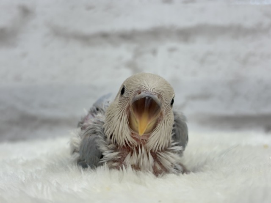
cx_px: 136
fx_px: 407
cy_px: 102
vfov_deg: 28.0
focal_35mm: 52
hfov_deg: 36.8
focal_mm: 5.96
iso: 64
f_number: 1.6
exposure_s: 1/100
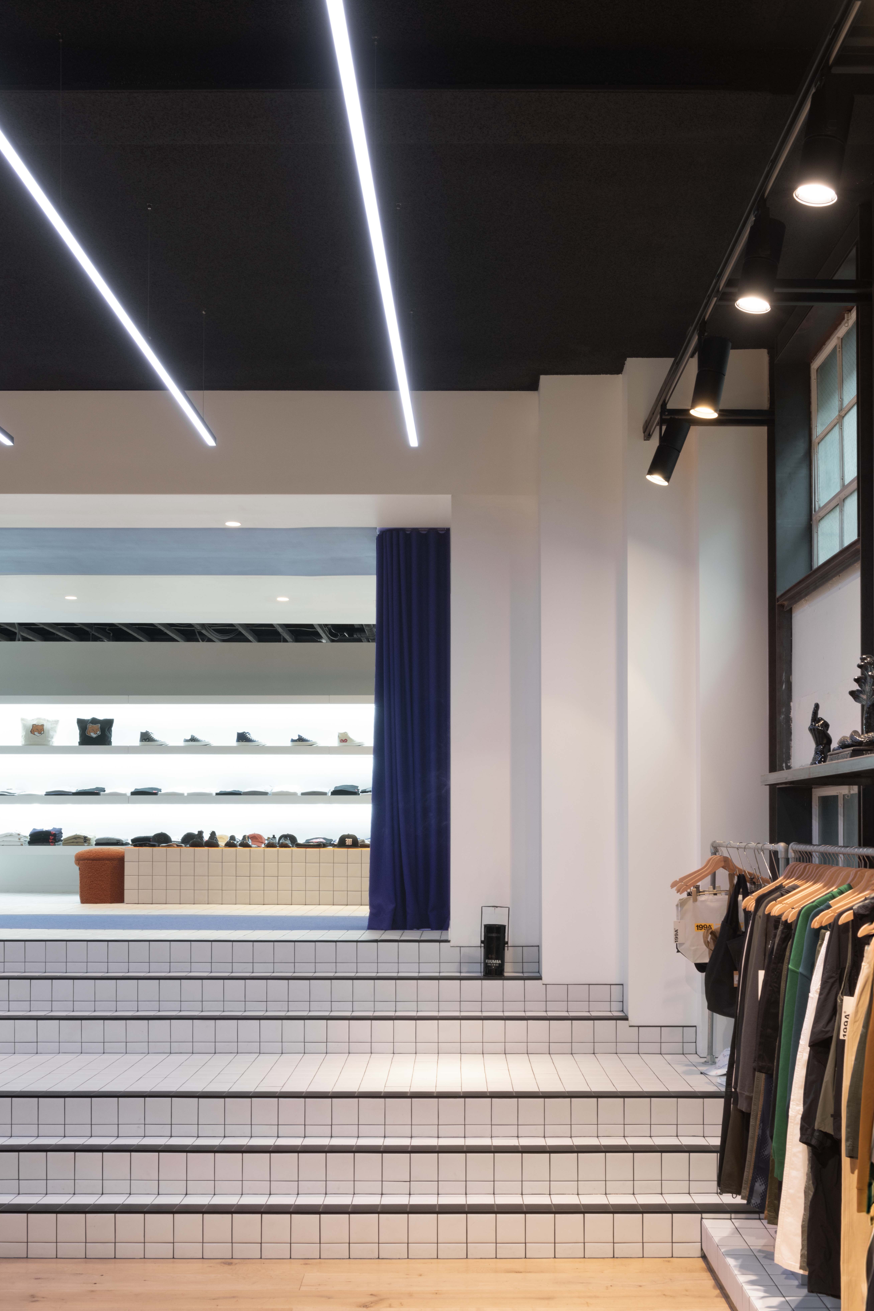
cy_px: 688
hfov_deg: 35.1
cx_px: 434
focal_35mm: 38
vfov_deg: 50.7
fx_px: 1384
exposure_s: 1/2.5
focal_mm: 36
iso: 200
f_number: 13
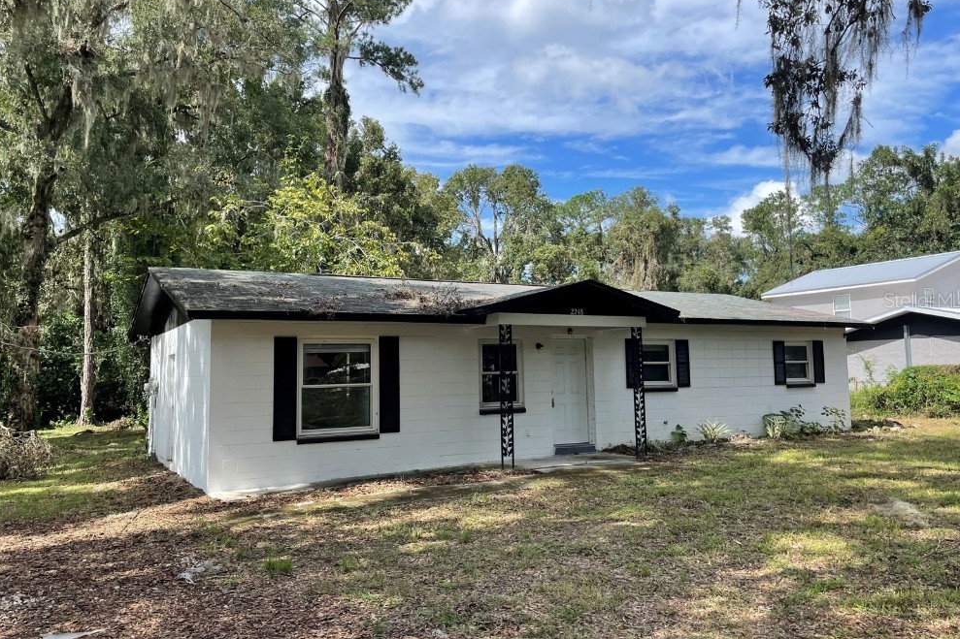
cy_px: 300
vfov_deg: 46.4
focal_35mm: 28
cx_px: 479
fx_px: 746
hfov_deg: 65.5
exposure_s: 1/2257
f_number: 1.6
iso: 32
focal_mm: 4.2
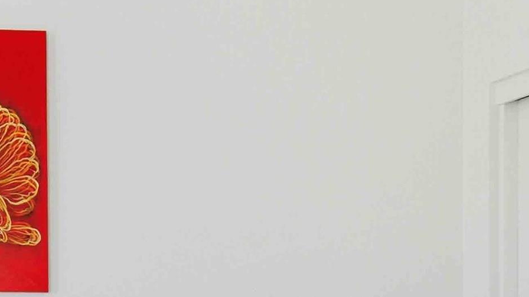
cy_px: 329
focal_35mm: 48
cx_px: -59
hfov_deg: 36.1
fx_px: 673
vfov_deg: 23.4
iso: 2000
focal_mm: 14
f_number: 8
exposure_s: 1/1600
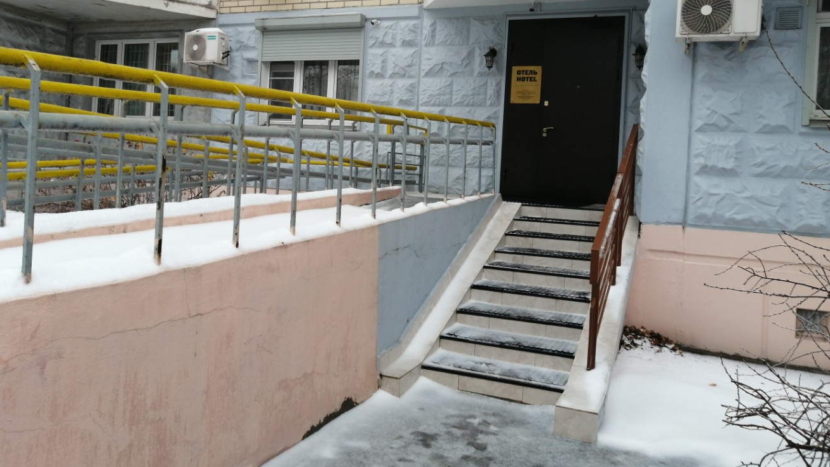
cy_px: 165
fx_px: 660
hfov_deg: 64.3
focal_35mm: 30
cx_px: 410
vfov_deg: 38.6
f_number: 1.8
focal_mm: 3.62
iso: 80
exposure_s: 1/60.2
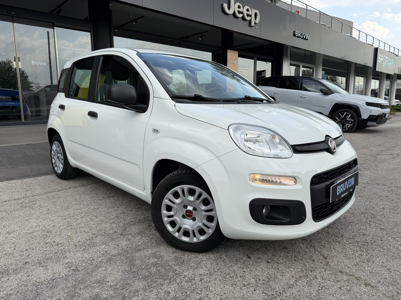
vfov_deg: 56.8
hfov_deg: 71.6
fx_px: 278
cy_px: 150
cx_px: 200
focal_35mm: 24
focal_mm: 6.76
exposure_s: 1/2703
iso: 80
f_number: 1.78
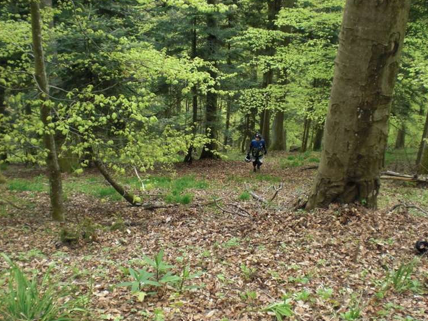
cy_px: 164
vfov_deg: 36.0
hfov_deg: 46.8
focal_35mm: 40
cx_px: 220
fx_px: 495
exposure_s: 1/100
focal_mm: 6.3
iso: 100
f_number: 3.1
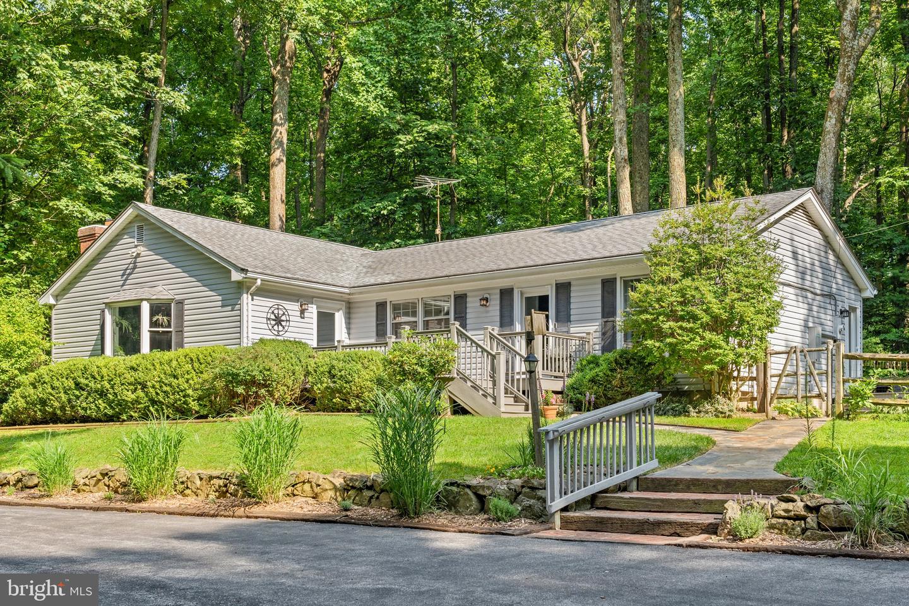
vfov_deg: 33.4
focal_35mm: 40
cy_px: 303
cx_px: 454
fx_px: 1010
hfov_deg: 48.5
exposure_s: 1/500
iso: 500
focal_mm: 40
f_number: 8
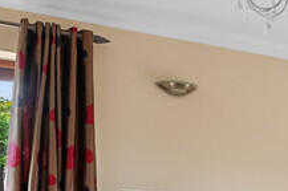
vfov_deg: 19.7
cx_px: 411
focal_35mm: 66
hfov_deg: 24.8
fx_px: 527
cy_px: 209
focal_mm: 14
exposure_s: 1.6
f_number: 8
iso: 400
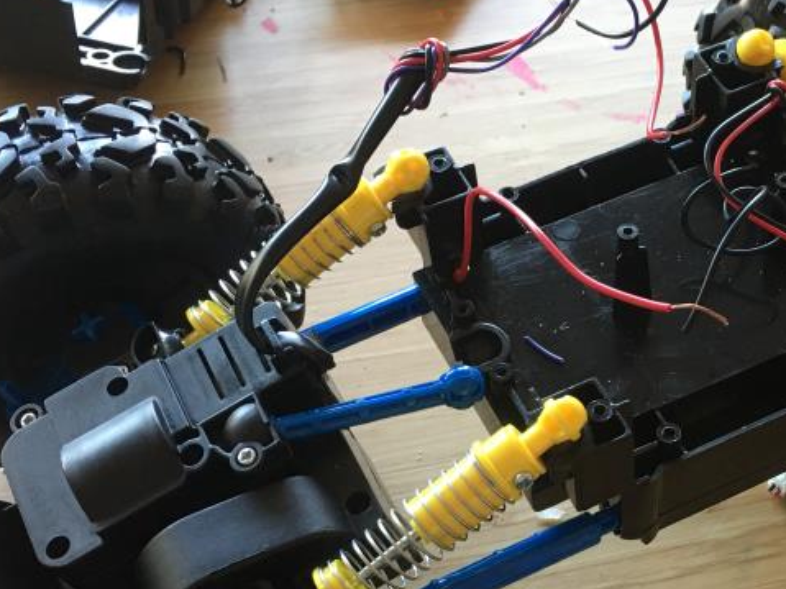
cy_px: 486
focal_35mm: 62
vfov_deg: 23.2
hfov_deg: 30.4
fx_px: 1407
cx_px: 637
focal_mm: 4.15
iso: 40
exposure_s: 1/15
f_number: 2.2
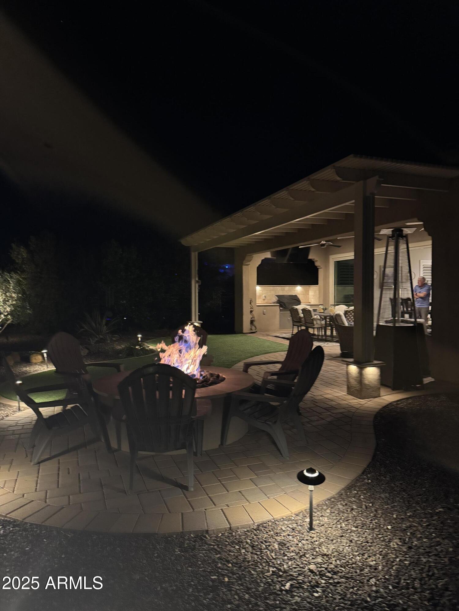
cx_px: 230
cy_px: 306
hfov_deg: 56.8
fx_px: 424
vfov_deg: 71.6
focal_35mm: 24
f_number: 1.78
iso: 1250
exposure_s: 1/30
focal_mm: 6.76
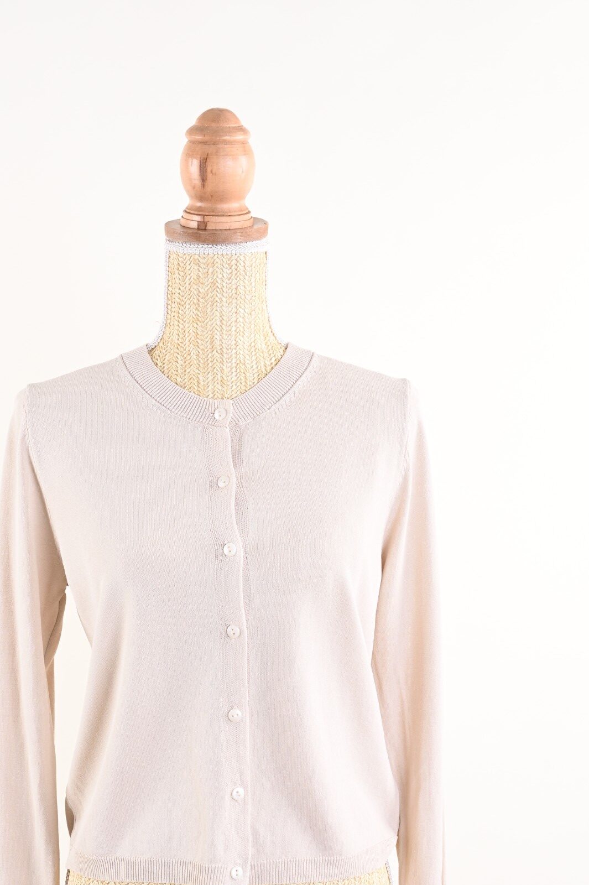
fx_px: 1198
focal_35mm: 49
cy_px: 619
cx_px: 220
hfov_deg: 27.5
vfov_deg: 39.9
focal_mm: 32.5
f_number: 9
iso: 125
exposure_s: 1/125
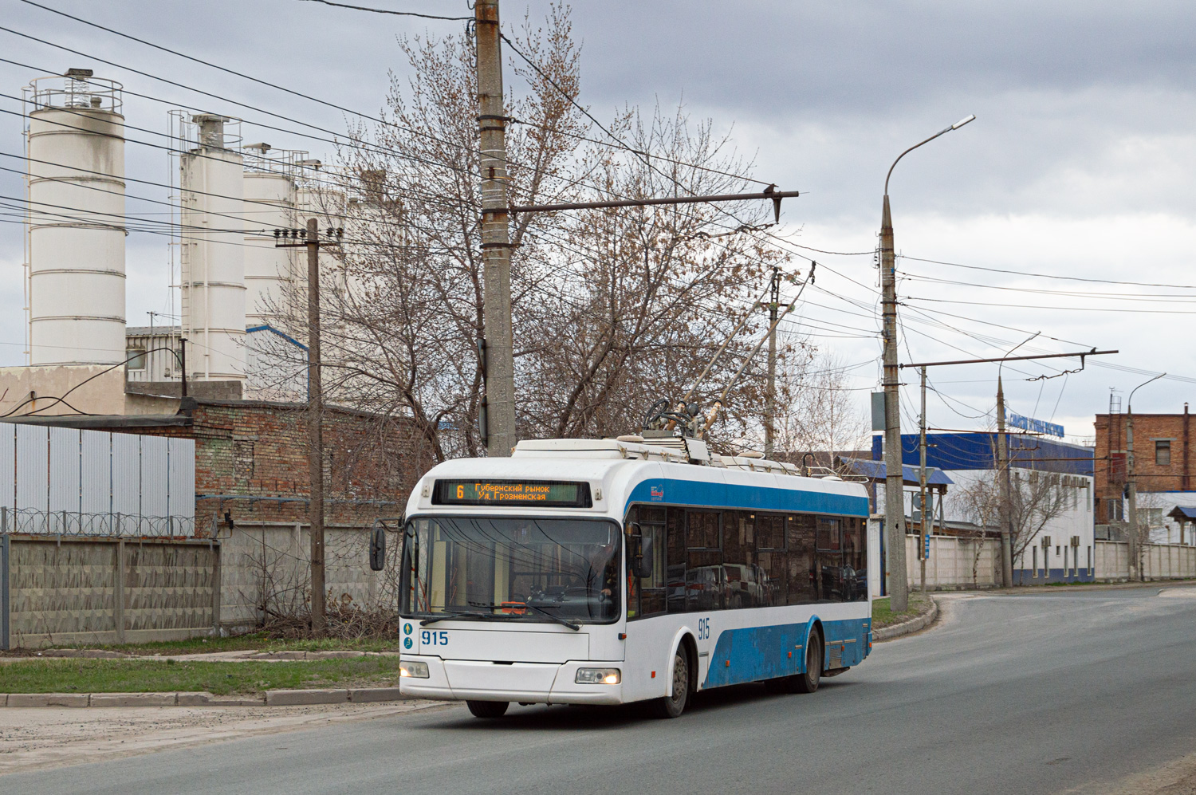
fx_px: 1991
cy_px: 398
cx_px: 598
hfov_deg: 33.4
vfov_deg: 22.6
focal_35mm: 60
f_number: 5.6
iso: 200
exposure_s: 1/400
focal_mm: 40
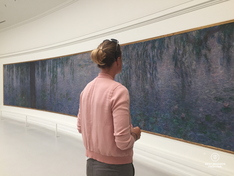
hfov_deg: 61.7
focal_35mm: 29
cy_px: 88
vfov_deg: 48.2
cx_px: 117
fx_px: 196
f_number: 2.2
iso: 80
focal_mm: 4.15
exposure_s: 1/33
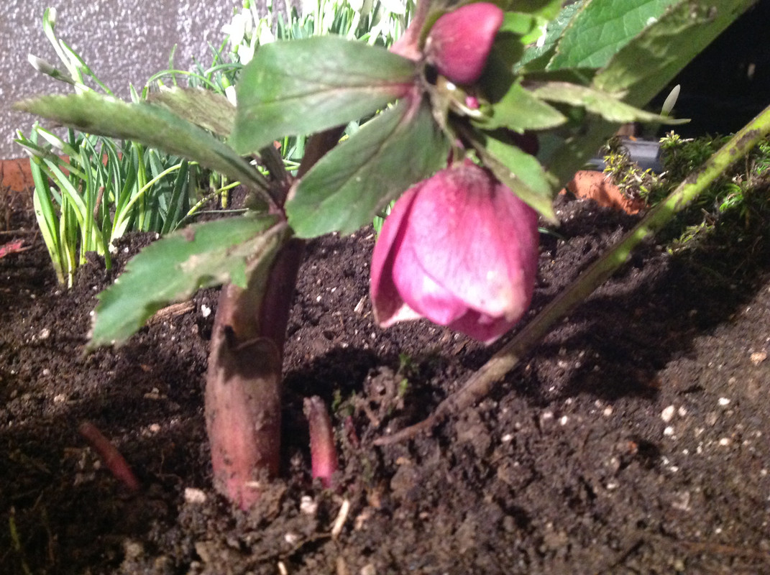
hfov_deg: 52.7
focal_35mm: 35
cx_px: 385
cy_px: 288
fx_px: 777
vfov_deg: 40.6
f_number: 2.4
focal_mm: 4.28
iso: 500
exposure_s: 1/15
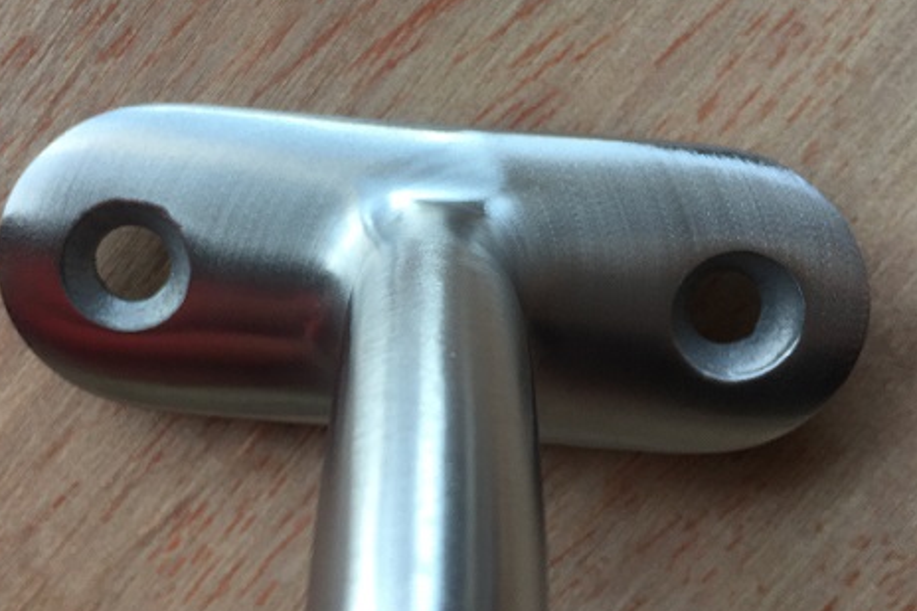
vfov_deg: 34.2
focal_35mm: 39
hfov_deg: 49.3
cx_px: 374
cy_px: 291
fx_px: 993
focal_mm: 4.15
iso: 50
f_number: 2.2
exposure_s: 1/100
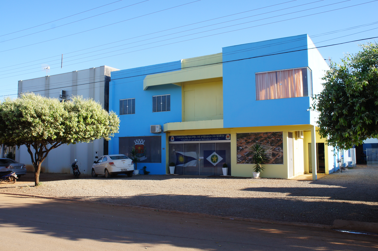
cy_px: 126
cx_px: 189
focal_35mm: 32
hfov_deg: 59.6
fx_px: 330
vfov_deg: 41.6
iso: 200
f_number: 11
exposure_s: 1/100
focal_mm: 21
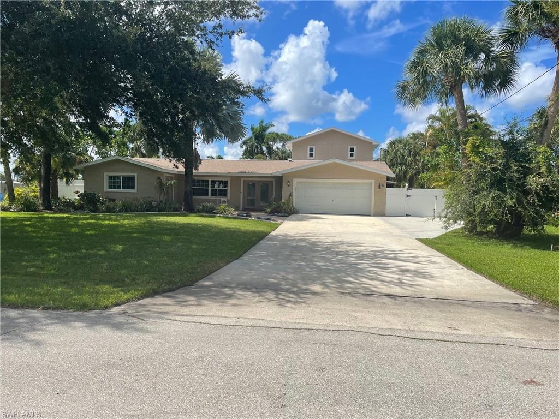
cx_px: 280
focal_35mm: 26
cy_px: 210
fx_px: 420
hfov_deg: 67.3
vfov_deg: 53.1
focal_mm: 4.2
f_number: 1.6
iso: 32
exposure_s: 1/4651
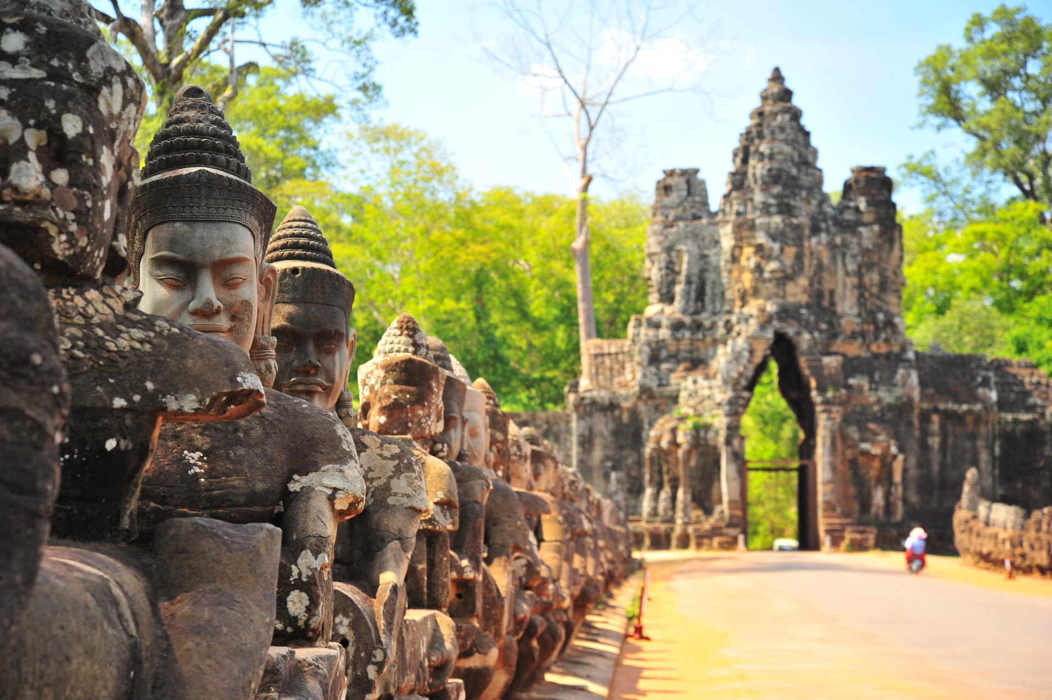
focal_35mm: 85
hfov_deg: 23.9
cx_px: 526
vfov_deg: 16.1
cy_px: 350
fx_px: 2483
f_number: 5.6
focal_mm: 85
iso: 200
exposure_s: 1/80
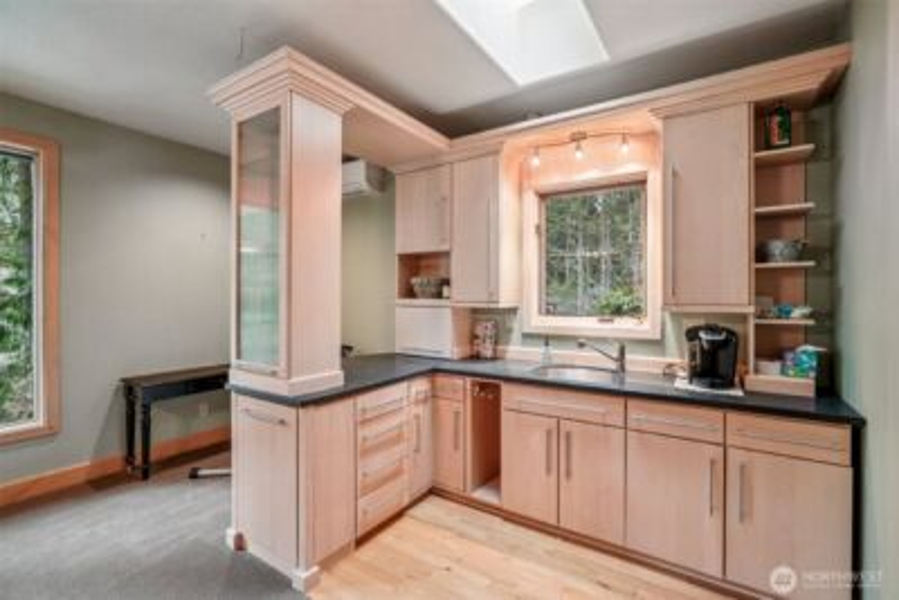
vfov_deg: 73.8
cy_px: 300
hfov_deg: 96.7
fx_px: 400
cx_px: 450
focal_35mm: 16
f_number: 8
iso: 400
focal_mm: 16
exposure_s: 1/2.5
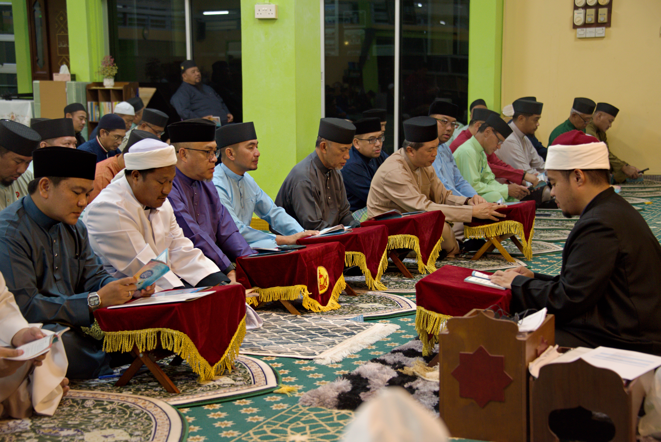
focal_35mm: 65
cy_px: 221
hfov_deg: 30.9
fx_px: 1194
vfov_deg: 20.9
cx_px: 330
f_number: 4.8
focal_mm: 65
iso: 800
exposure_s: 1/40
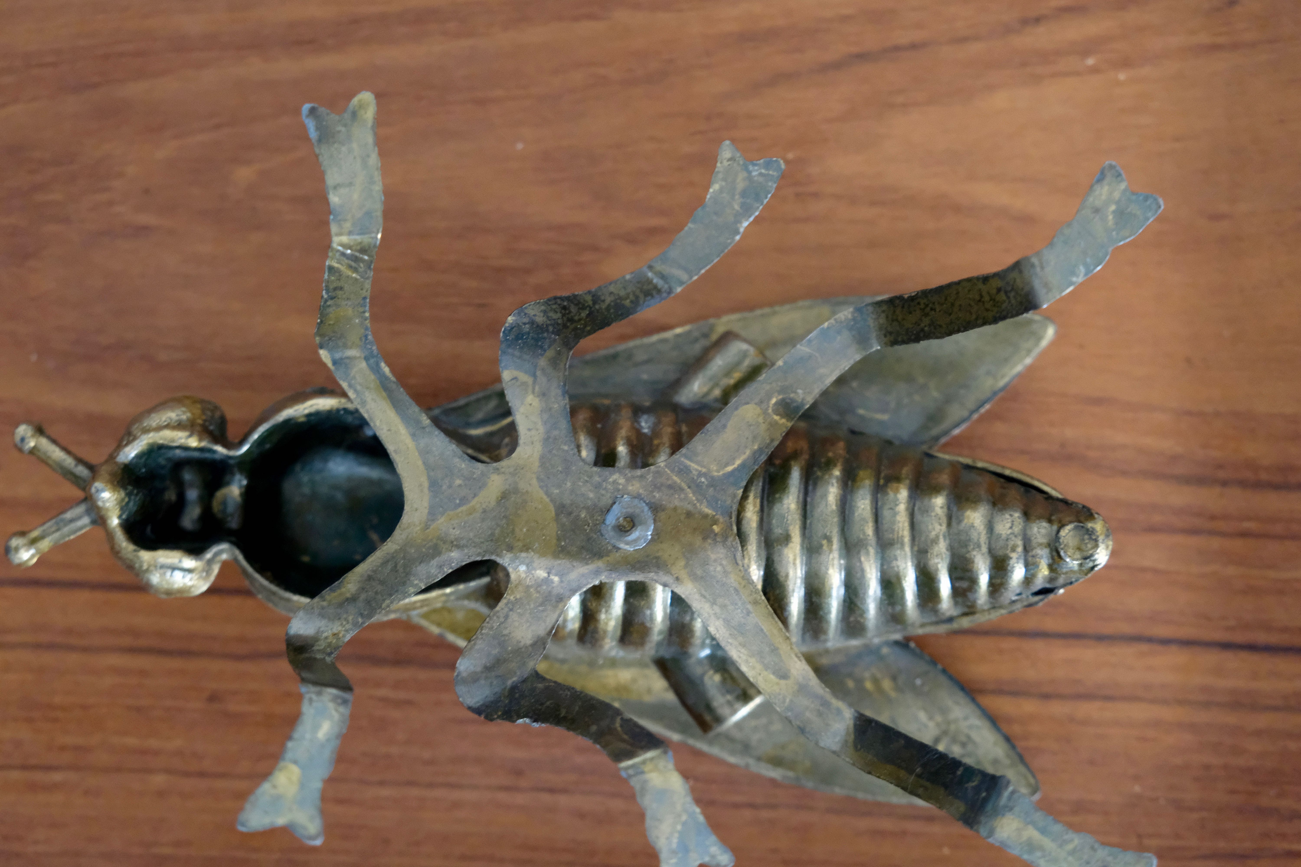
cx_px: 650
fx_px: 1445
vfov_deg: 33.4
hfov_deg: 48.5
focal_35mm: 40
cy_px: 434
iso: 5000
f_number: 4
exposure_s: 1/60
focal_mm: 26.5
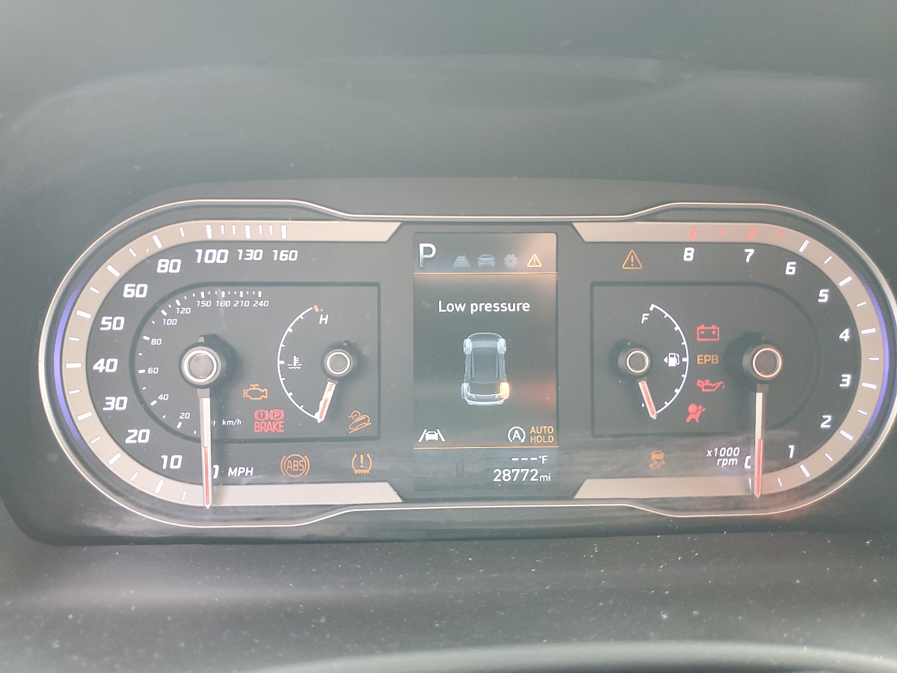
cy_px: 336
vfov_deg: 53.1
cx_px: 448
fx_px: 674
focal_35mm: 26
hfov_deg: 67.3
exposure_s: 1/60.2
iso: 195
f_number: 1.5
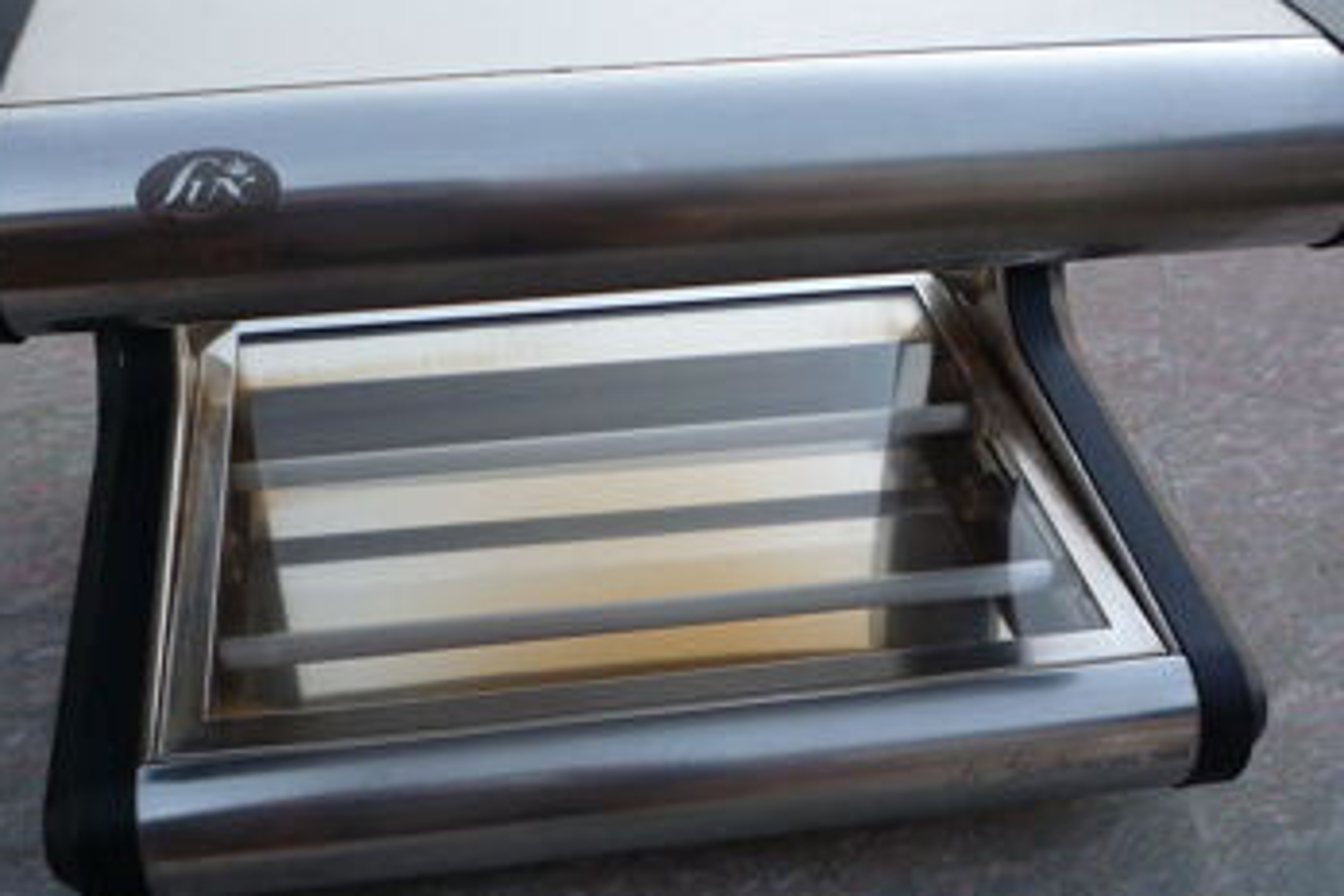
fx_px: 1605
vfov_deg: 31.2
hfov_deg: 45.4
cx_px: 664
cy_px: 413
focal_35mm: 43
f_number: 3.3
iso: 160
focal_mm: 5.2
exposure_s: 1/30
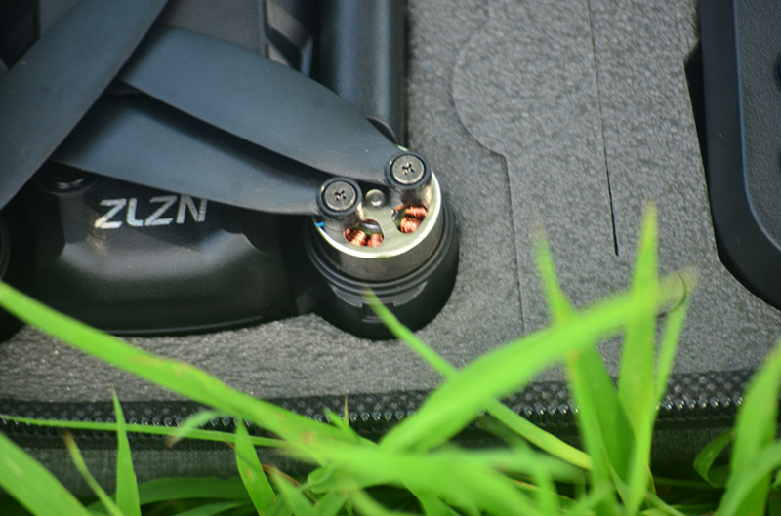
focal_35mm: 300
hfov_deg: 6.9
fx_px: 6492
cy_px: 258
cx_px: 390
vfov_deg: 4.6
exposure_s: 1/125
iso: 250
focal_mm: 200
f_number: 7.1
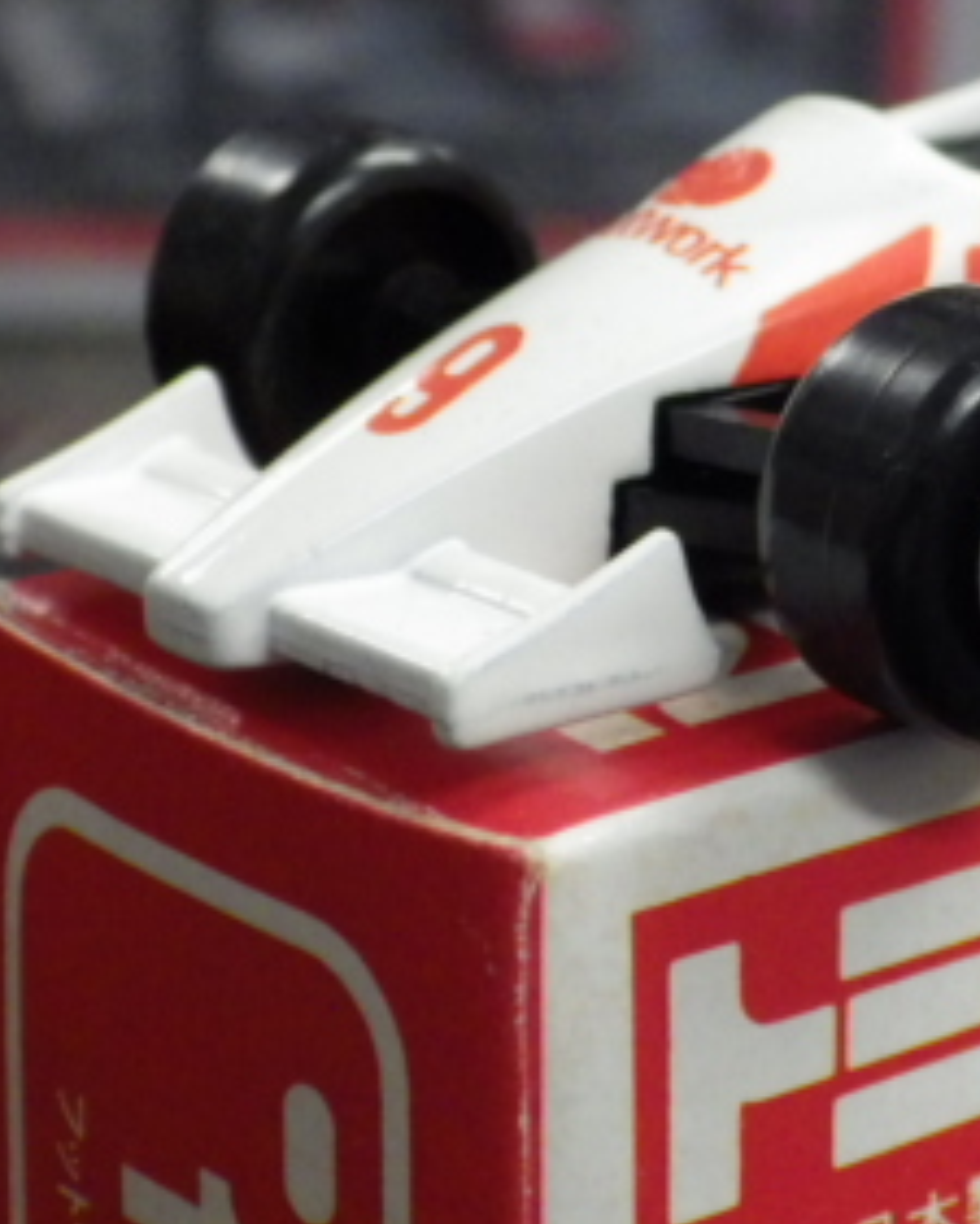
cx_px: 1071
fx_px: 4747
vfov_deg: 14.6
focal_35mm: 131
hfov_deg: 11.6
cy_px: 340
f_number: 4
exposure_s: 1/50
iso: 800
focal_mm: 10.7
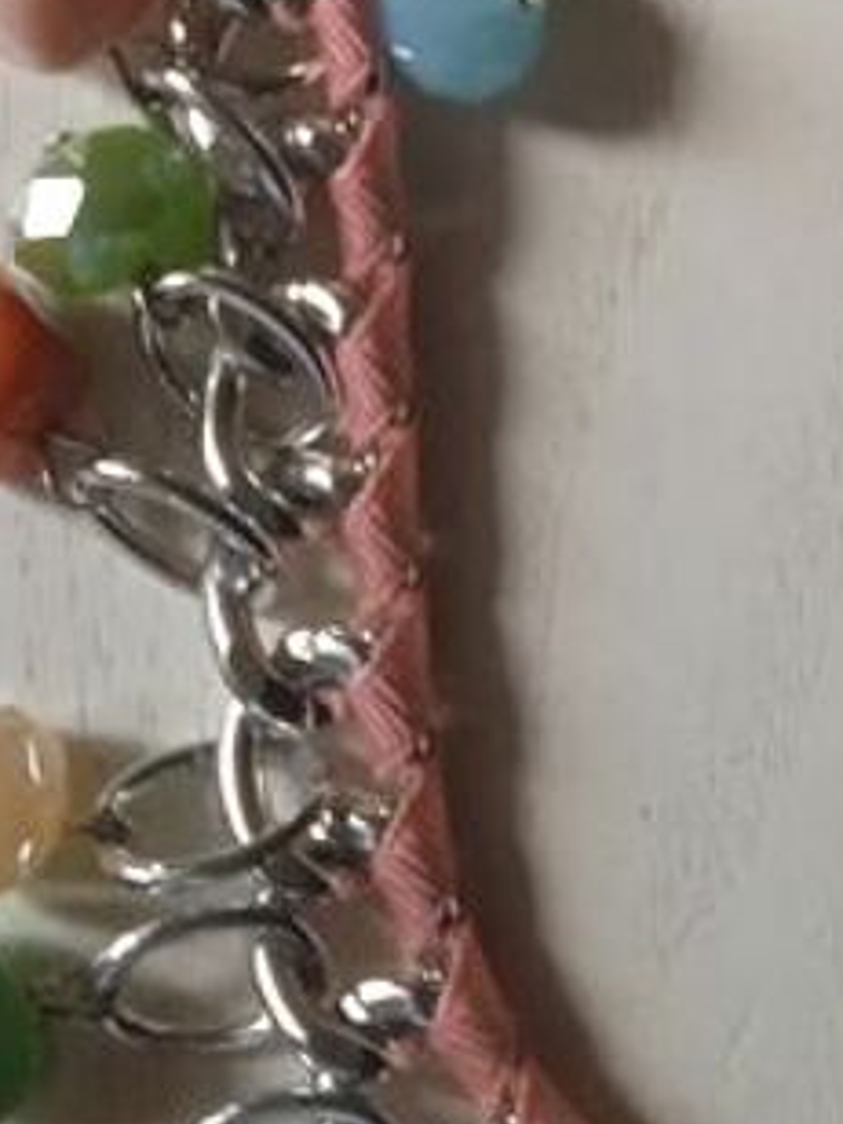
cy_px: -250
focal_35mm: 121
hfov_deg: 12.1
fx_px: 3929
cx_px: 905
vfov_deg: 15.6
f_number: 2.2
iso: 209
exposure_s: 1/50
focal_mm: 3.43
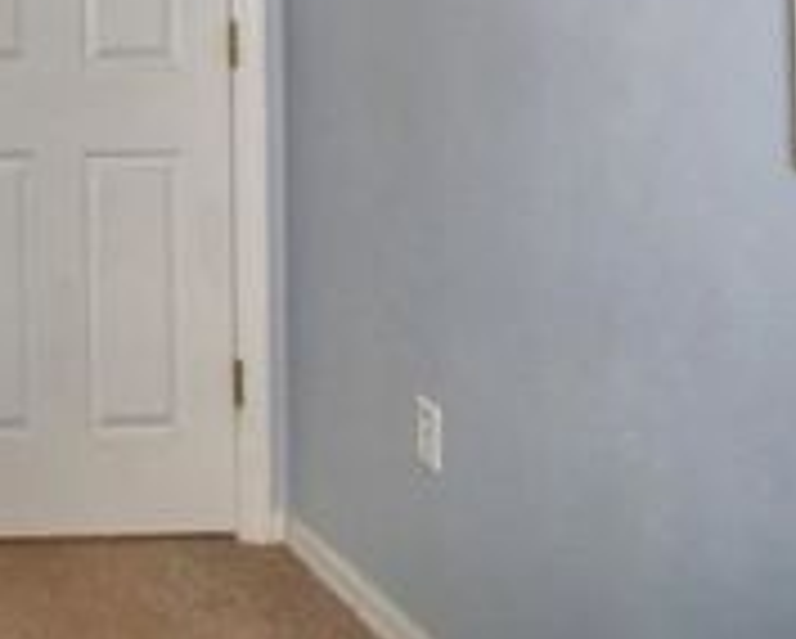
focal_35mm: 56
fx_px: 1321
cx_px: -452
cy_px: -169
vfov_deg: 24.2
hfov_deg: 24.5
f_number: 4.5
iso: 400
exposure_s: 1/50
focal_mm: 10
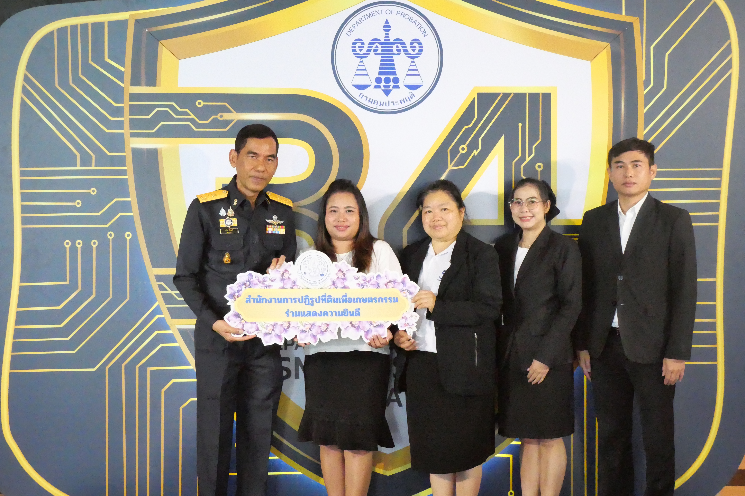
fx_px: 1076
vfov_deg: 26.0
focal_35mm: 52
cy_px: 247
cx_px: 375
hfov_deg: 38.2
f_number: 6.3
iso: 12800
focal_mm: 25
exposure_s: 1/200
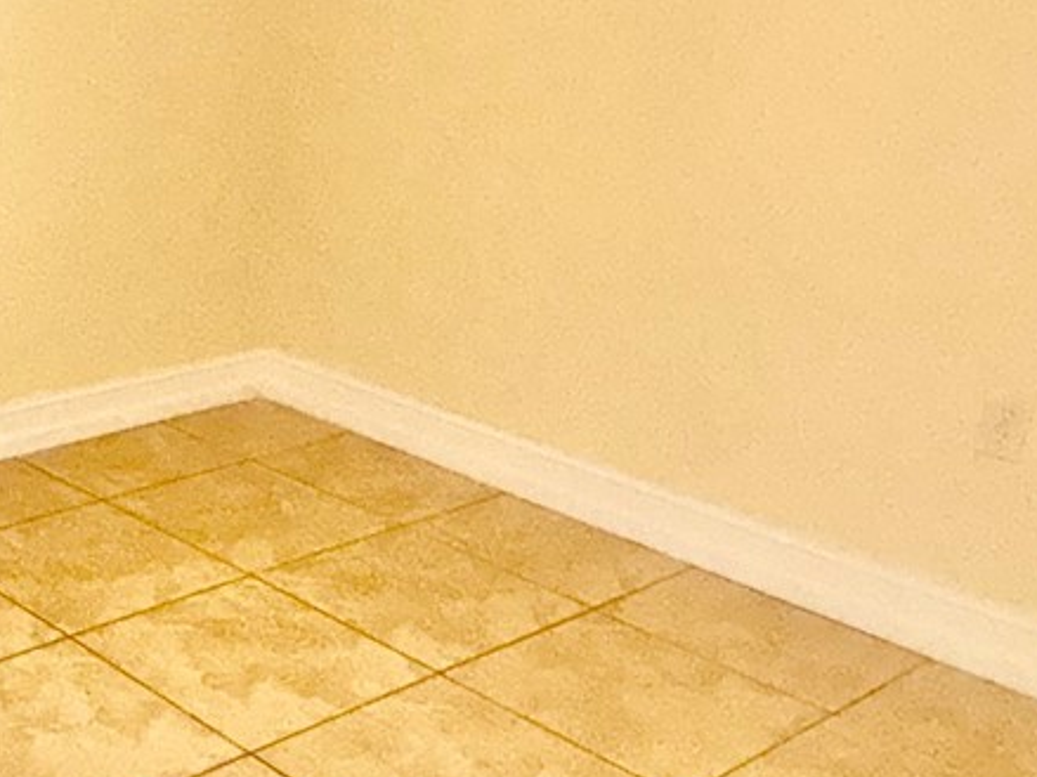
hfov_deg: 33.9
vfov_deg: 28.4
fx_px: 1527
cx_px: -26
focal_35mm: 51
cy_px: 487
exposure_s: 1/60
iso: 320
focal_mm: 2.22
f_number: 2.2
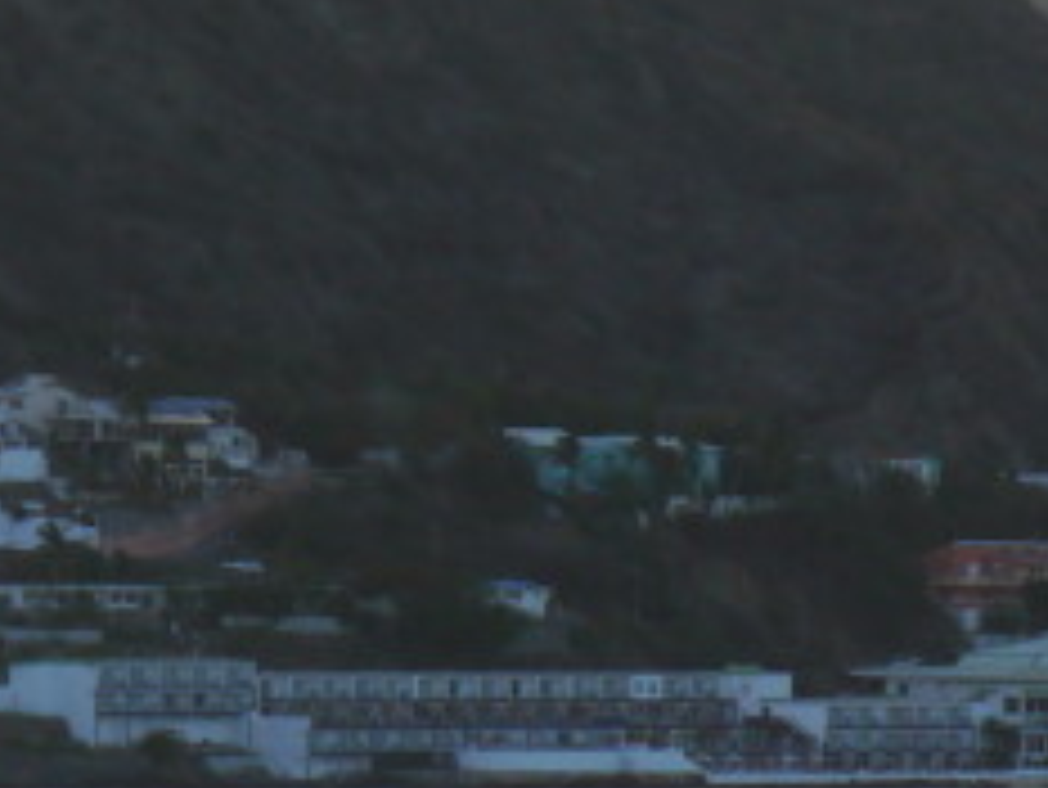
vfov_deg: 2.4
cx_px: 1750
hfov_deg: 3.1
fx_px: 19144
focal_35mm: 632
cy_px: 675
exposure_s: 1/400
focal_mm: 72
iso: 160
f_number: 6.3
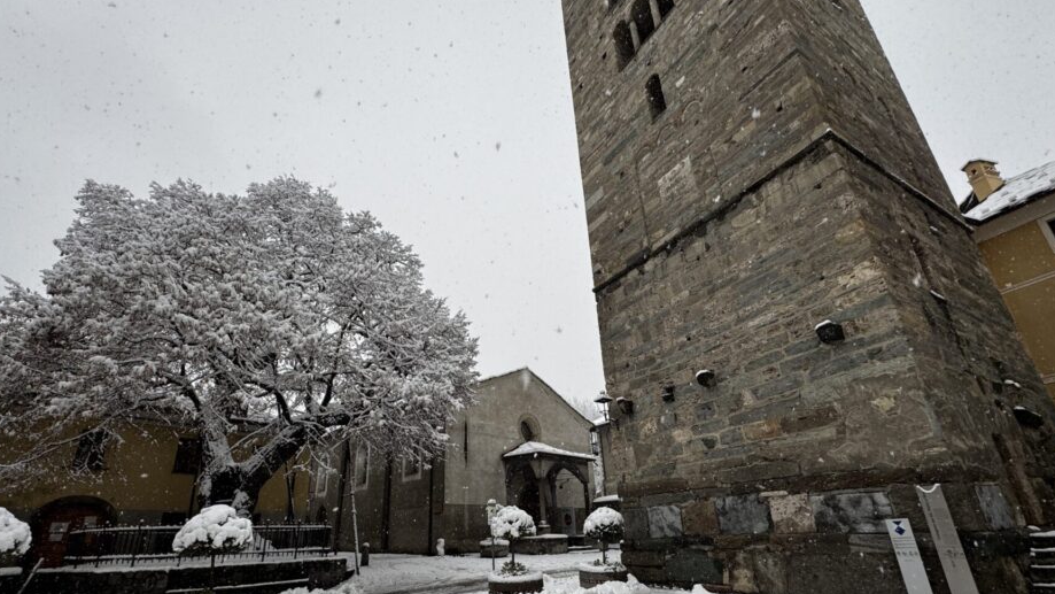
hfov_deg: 95.9
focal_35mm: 17
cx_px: 502
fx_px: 476
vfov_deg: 63.3
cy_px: 360
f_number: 2.2
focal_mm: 2.22
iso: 40
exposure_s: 1/351
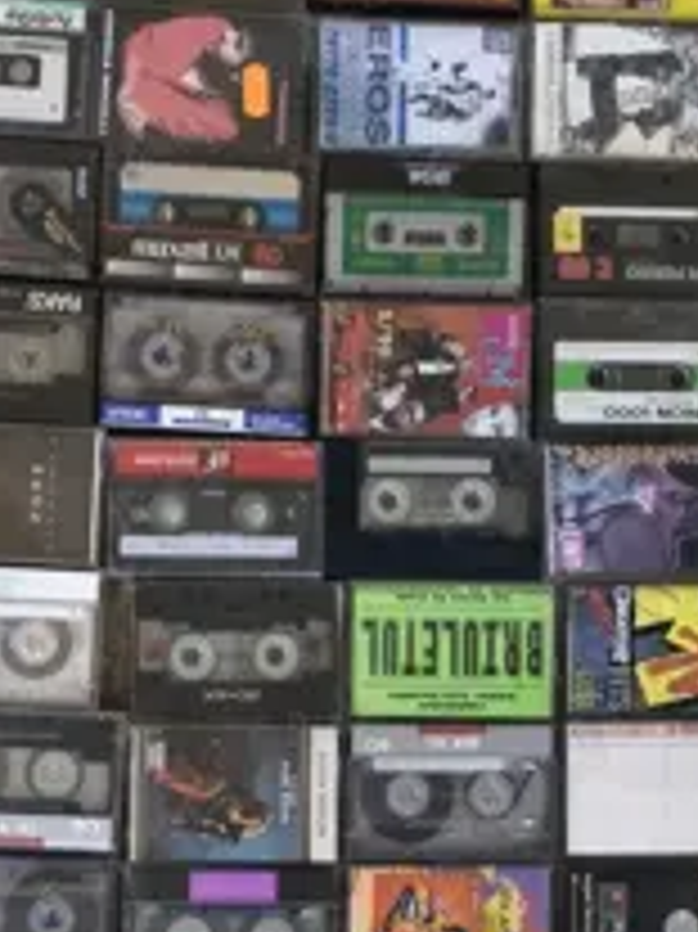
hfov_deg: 16.4
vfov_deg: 22.0
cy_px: 495
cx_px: 90
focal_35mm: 89
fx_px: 2395
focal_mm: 6.14
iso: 1600
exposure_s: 1/33.3
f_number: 1.65
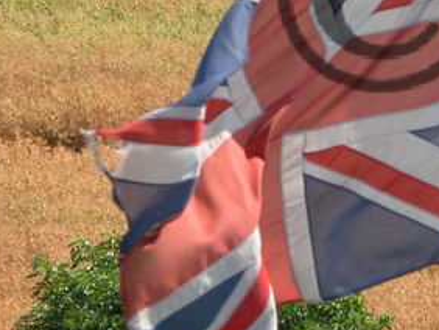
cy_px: -9
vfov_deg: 2.5
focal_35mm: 584
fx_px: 7413
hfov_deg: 3.4
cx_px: 381
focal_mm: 52.4
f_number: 5.7
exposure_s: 1/292
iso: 100
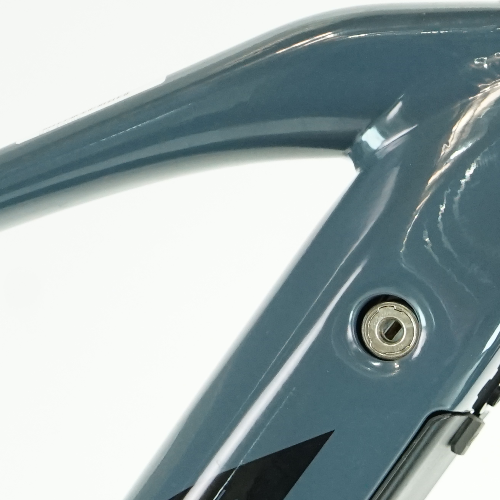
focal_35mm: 113
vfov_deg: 14.8
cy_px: 645
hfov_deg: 14.1
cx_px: 814
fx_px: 1847
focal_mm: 29
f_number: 4.5
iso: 2000
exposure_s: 1/200
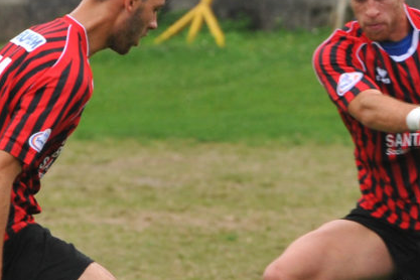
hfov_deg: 4.2
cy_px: 187
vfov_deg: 2.8
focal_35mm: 491
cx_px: 376
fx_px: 5728
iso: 1000
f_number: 6.3
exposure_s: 1/500
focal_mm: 200
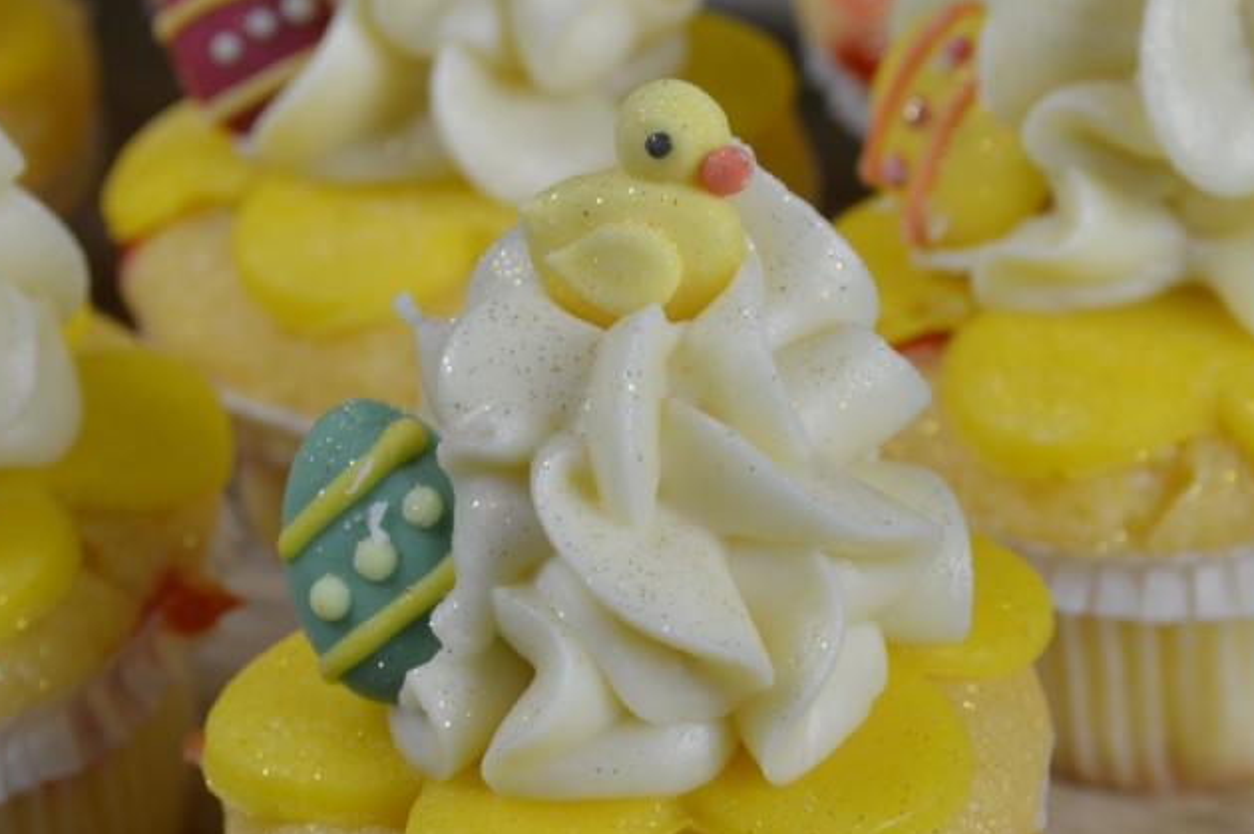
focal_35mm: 121
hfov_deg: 16.9
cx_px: 584
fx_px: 4211
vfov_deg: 11.3
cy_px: 717
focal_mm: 44
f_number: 6.3
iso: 100
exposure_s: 1/13
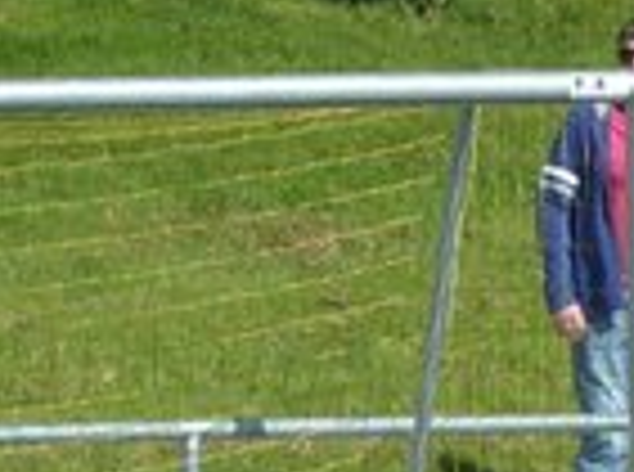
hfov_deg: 1.3
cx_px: 54
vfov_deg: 1.0
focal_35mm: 1493
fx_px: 27275
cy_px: -20
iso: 160
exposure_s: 1/800
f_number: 4.9
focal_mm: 49.2
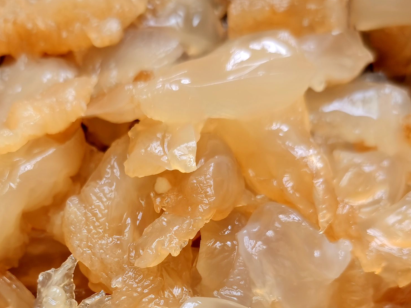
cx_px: 136
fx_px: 796
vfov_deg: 21.3
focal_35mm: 67
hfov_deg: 28.8
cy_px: 290
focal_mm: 5.56
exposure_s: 1/101
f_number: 1.6
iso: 50
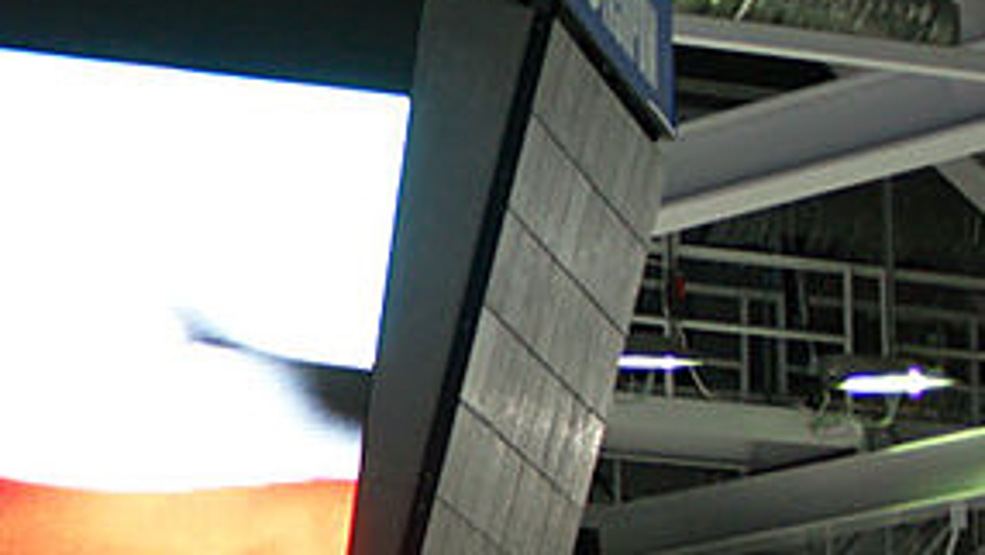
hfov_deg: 7.8
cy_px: 567
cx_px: -517
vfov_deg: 4.5
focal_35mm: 272
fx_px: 7096
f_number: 4
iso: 400
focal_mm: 55
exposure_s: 1/30
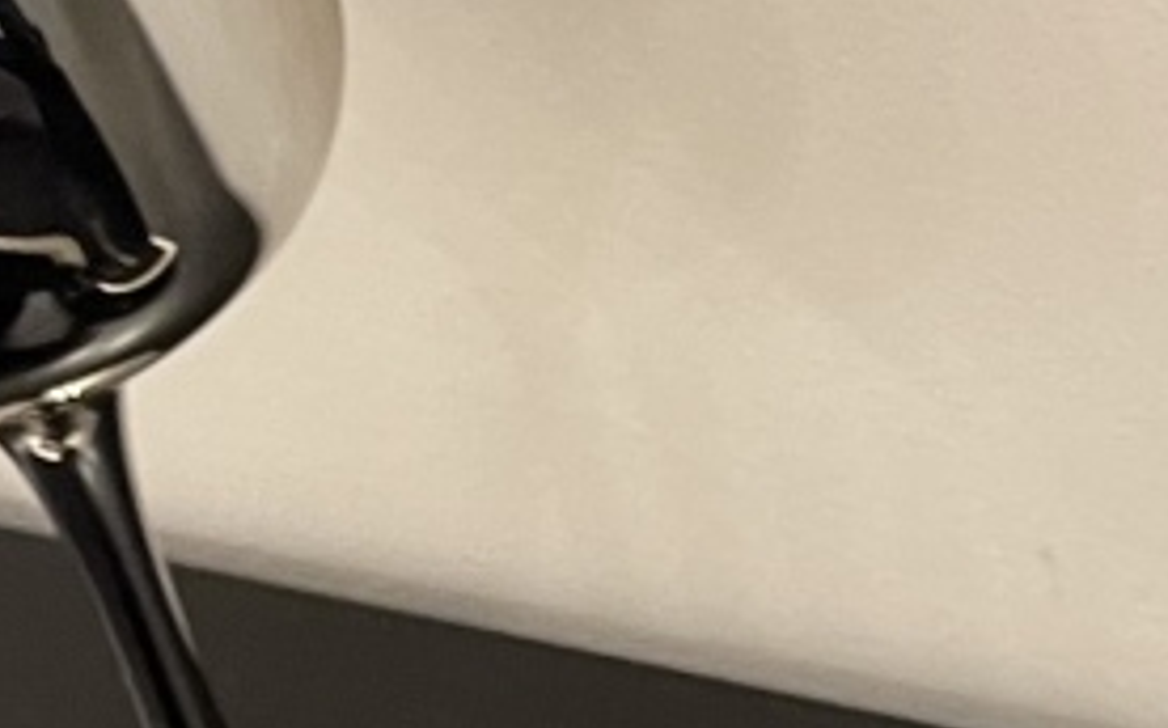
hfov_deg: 14.3
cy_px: 1710
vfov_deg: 8.4
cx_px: 1223
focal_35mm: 144
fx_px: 4580
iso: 250
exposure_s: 1/50
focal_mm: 5.1
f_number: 1.6
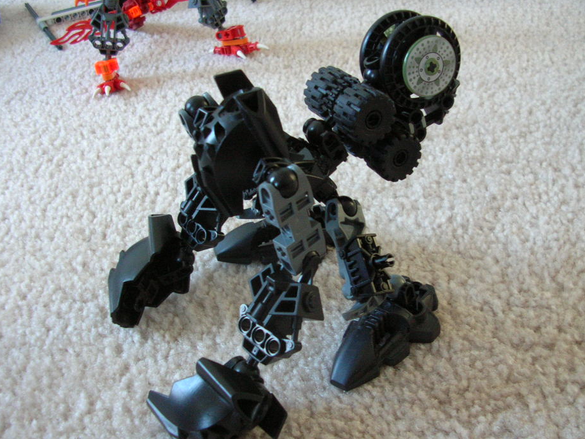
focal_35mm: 39
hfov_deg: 47.8
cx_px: 323
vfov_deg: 36.8
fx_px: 659
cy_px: 238
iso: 133
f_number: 2.8
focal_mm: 5.8
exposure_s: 1/6
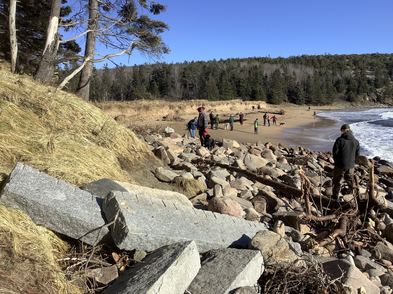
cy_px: 147
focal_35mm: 31
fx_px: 352
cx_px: 196
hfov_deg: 58.4
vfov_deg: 45.4
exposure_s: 1/1404
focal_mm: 3.3
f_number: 2.4
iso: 25
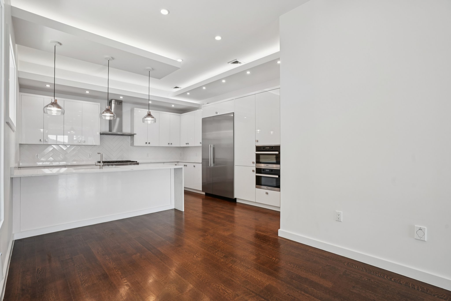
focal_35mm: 16
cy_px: 150
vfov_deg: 73.7
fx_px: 200
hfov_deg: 96.7
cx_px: 226
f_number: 8
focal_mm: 16
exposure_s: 1/50
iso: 400
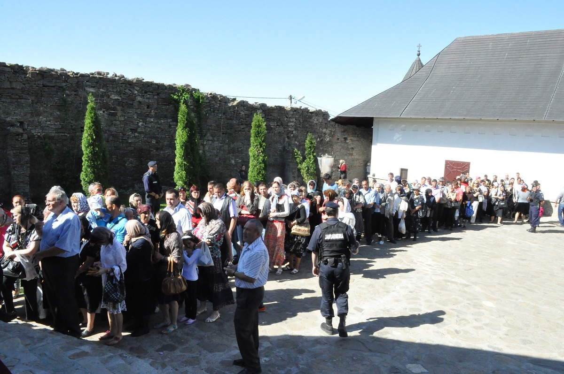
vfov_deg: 47.8
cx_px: 282
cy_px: 187
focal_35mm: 27
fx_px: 422
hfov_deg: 67.4
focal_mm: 18
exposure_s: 1/250
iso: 3200
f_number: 22
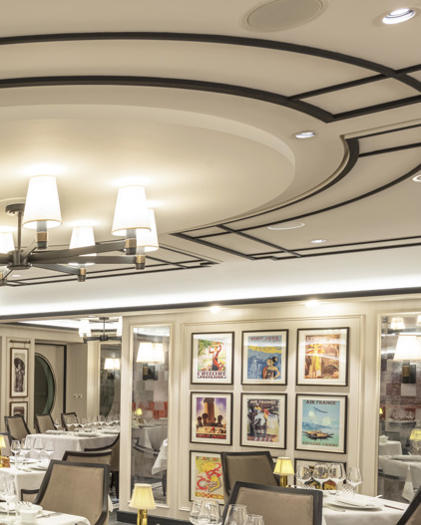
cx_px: -108
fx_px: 732
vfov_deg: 38.6
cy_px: 390
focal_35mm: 47
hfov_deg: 27.5
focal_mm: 22
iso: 200
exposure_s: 1/4
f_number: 11
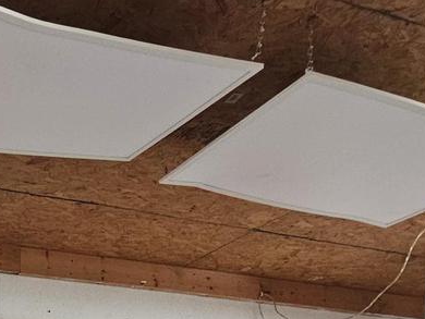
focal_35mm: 48
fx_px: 590
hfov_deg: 31.3
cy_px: 552
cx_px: -119
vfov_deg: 21.6
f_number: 2.2
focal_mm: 2.2
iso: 400
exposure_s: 1/30
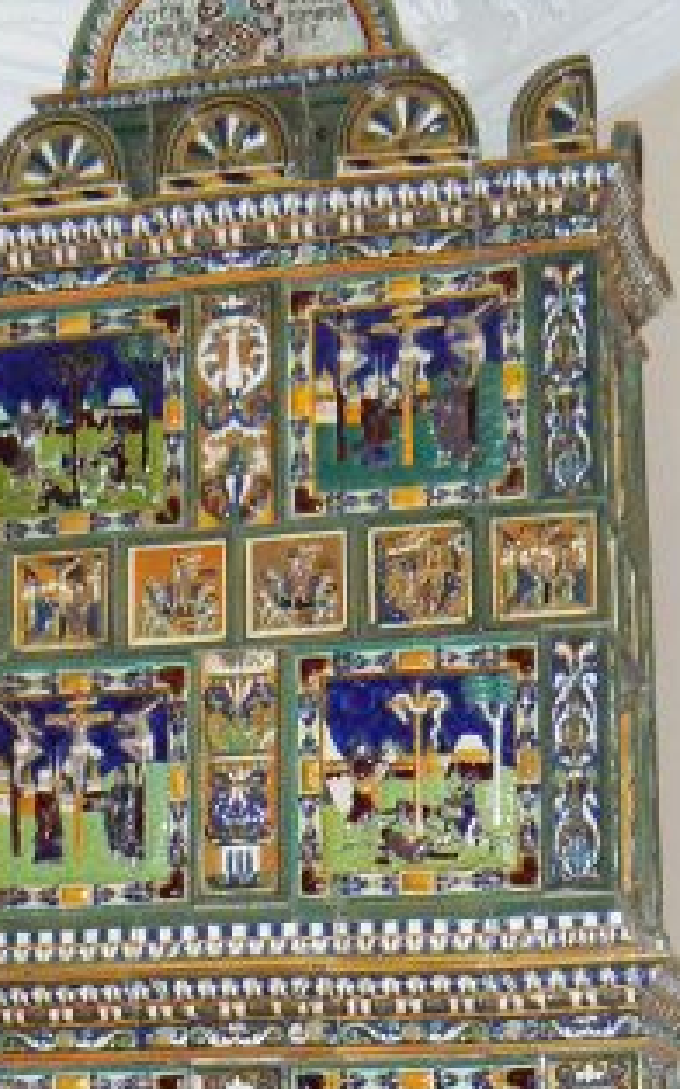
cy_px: 983
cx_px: 316
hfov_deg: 16.1
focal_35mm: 81
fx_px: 2404
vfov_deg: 24.8
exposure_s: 1/30
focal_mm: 6
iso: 320
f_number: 2.8
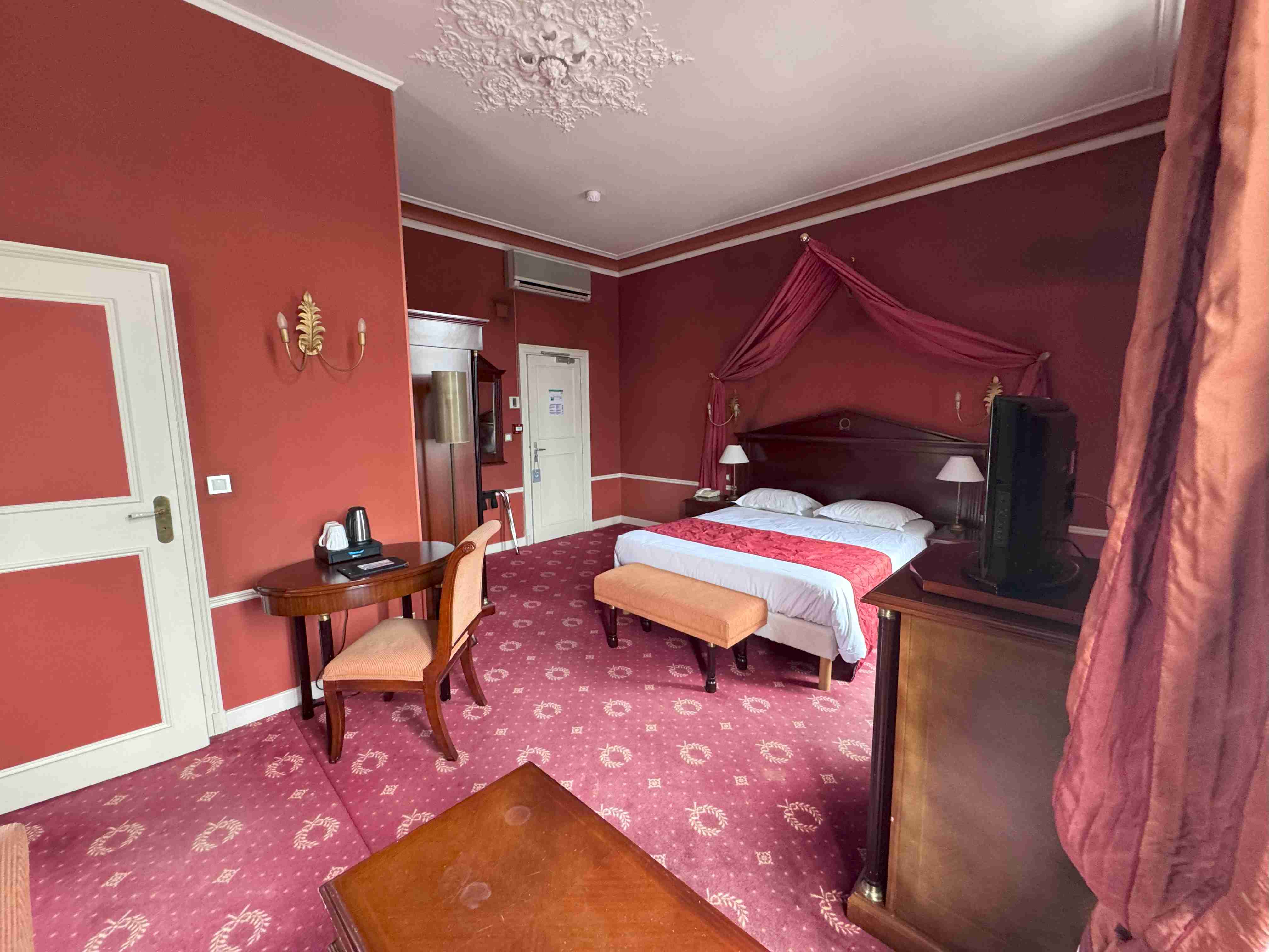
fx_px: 513
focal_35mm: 14
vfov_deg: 85.7
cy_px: 476
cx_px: 634
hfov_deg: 102.1
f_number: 2.2
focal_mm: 2.22
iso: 500
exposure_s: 1/51
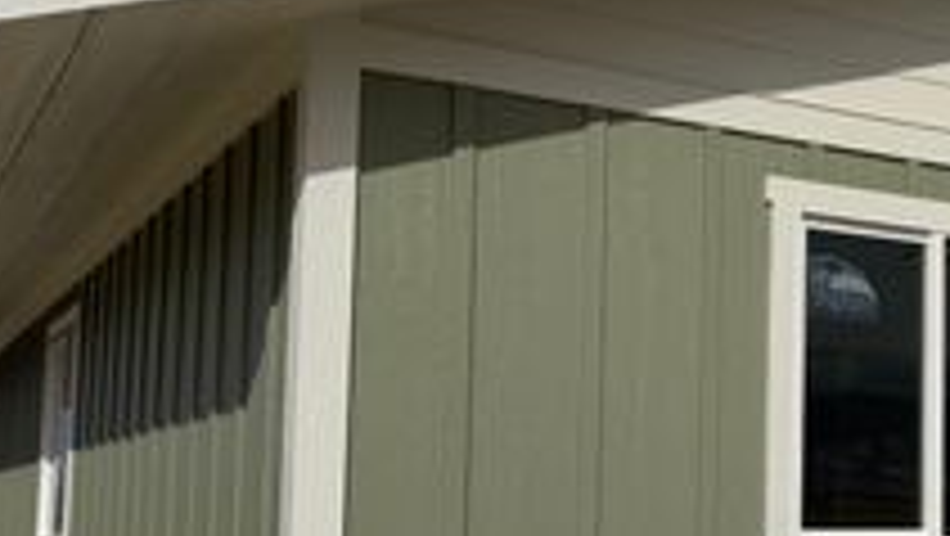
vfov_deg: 19.4
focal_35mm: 62
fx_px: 1563
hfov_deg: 30.6
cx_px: 1018
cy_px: 358
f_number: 1.78
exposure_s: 1/12346
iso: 64
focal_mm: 6.76
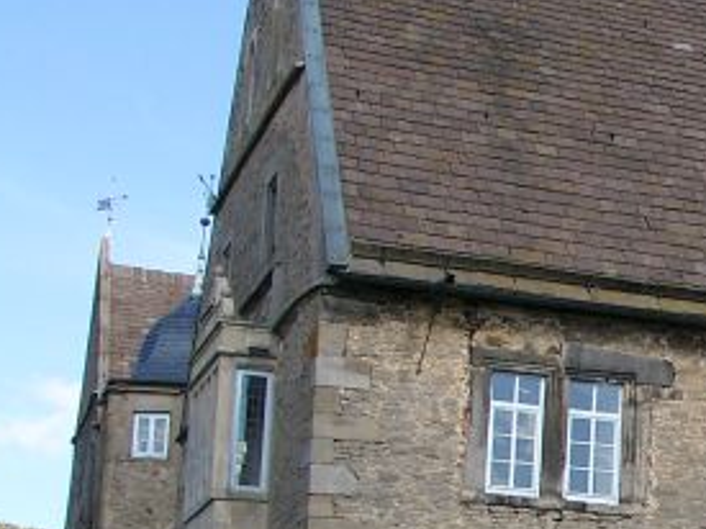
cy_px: 429
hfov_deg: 18.3
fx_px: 2018
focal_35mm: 99
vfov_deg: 14.8
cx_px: 950
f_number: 4
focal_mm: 7.13
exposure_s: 1/425
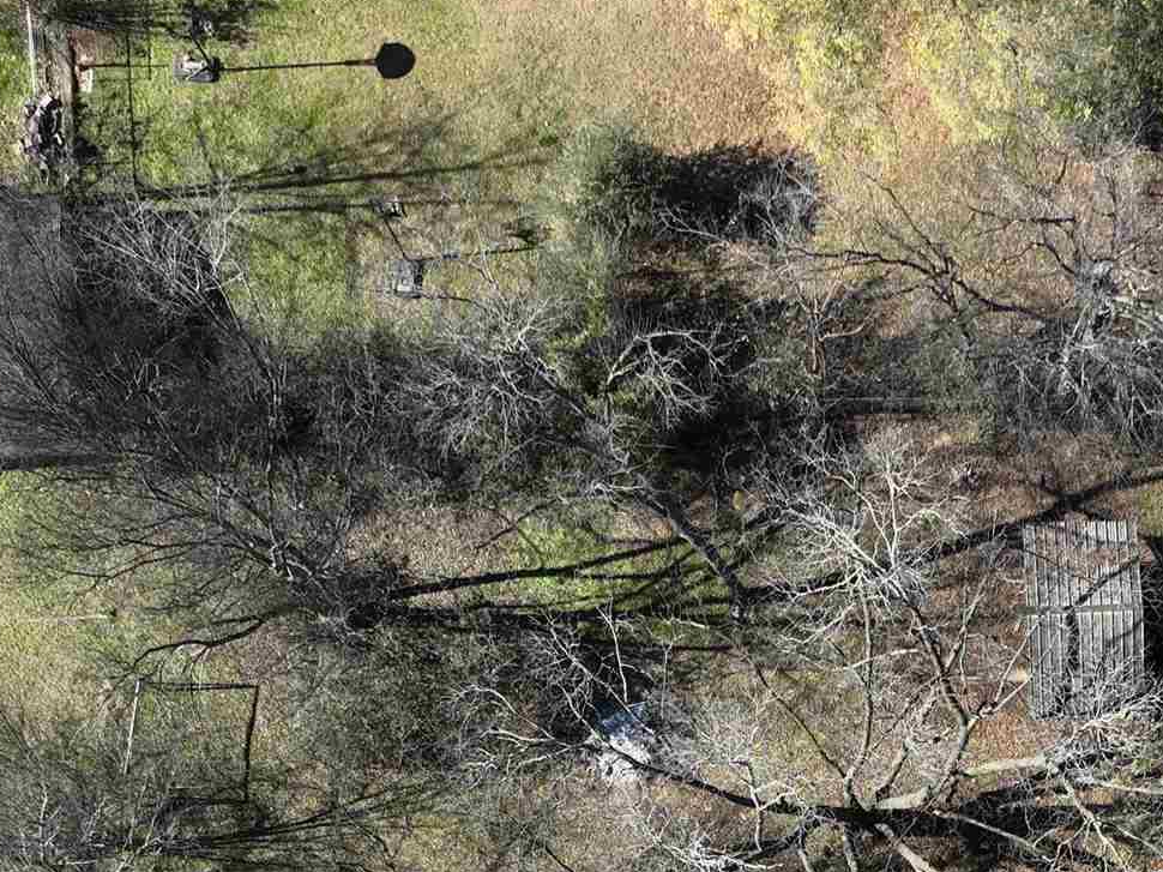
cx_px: 902
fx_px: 2553
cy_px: 1276
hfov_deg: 25.3
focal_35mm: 76
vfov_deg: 17.6
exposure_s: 1/725
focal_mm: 12.29
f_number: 2.8
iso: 100
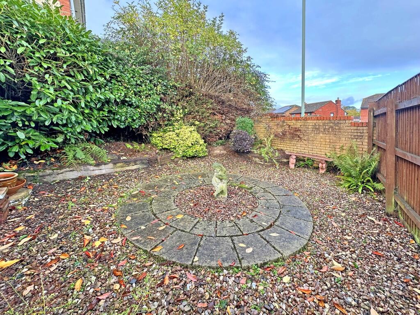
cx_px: 210
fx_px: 170
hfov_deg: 102.1
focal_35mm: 14
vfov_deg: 85.7
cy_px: 158
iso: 40
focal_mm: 2.22
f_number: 2.2
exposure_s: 1/148
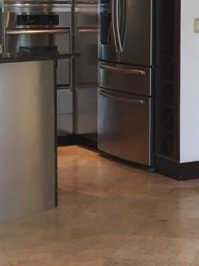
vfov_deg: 18.3
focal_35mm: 107
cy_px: 77
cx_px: 157
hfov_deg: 13.8
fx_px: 820
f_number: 2.2
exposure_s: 1/40
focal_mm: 4.15
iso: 40
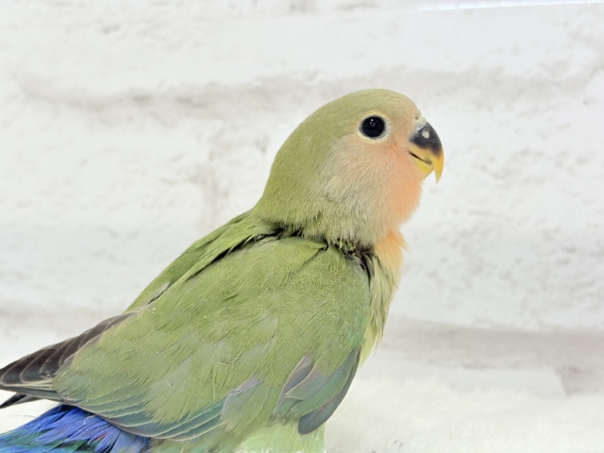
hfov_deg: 36.8
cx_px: 302
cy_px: 226
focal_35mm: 52
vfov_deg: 28.0
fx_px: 907
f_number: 1.6
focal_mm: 5.96
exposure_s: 1/50
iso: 50
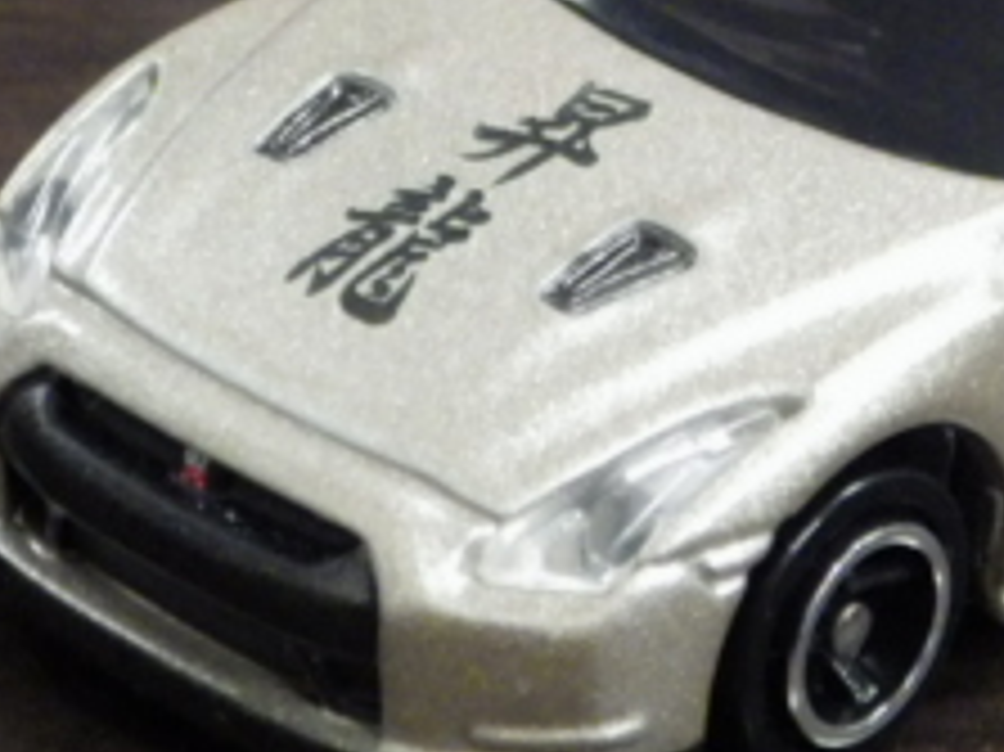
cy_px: -212
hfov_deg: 6.7
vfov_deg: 5.0
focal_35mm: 296
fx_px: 8581
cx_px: 792
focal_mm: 18.4
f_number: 4.6
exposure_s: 1/30
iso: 1000
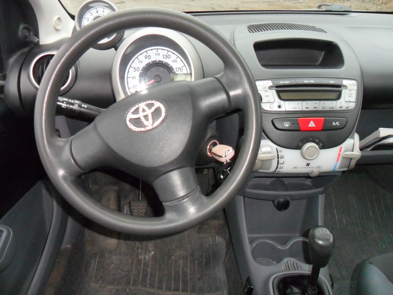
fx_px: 307
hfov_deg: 65.3
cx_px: 196
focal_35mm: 27
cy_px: 148
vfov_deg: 51.4
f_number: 3.5
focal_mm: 4.9
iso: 400
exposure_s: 1/45
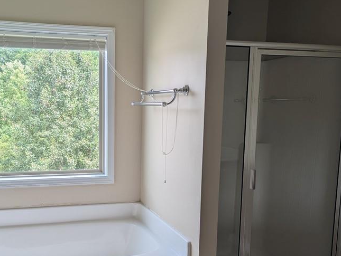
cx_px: 116
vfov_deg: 37.6
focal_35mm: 38
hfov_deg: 48.2
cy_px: 158
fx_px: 375
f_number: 1.85
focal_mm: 6.81
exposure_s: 1/105
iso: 41
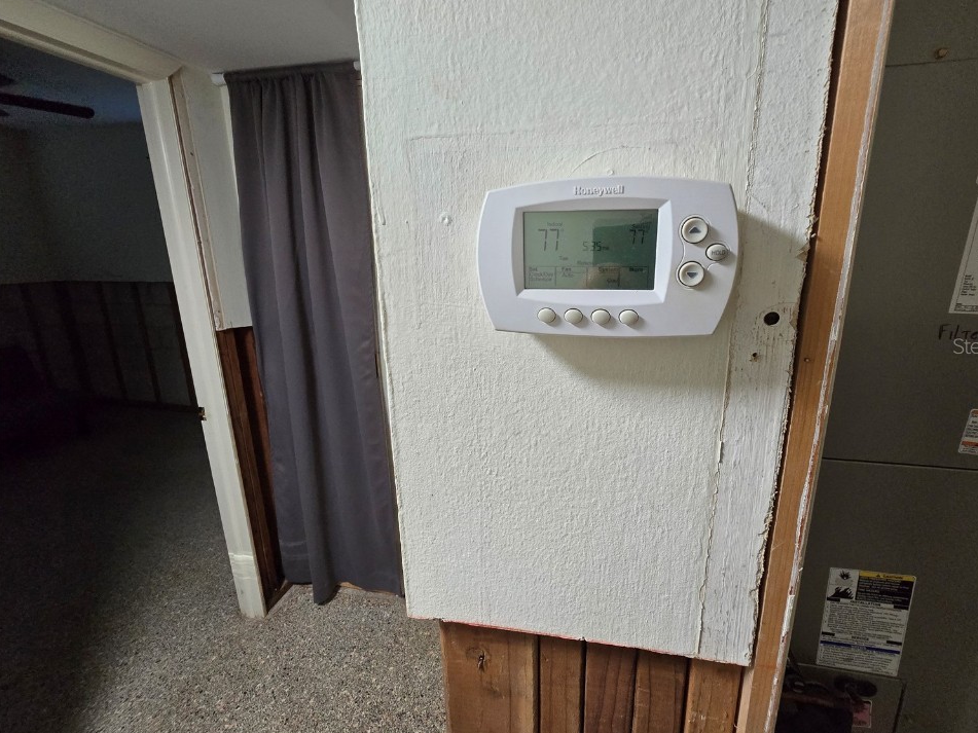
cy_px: 345
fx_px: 395
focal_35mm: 14
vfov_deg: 85.6
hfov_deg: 101.9
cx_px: 523
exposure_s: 1/60
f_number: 2.2
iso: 400
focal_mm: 2.2
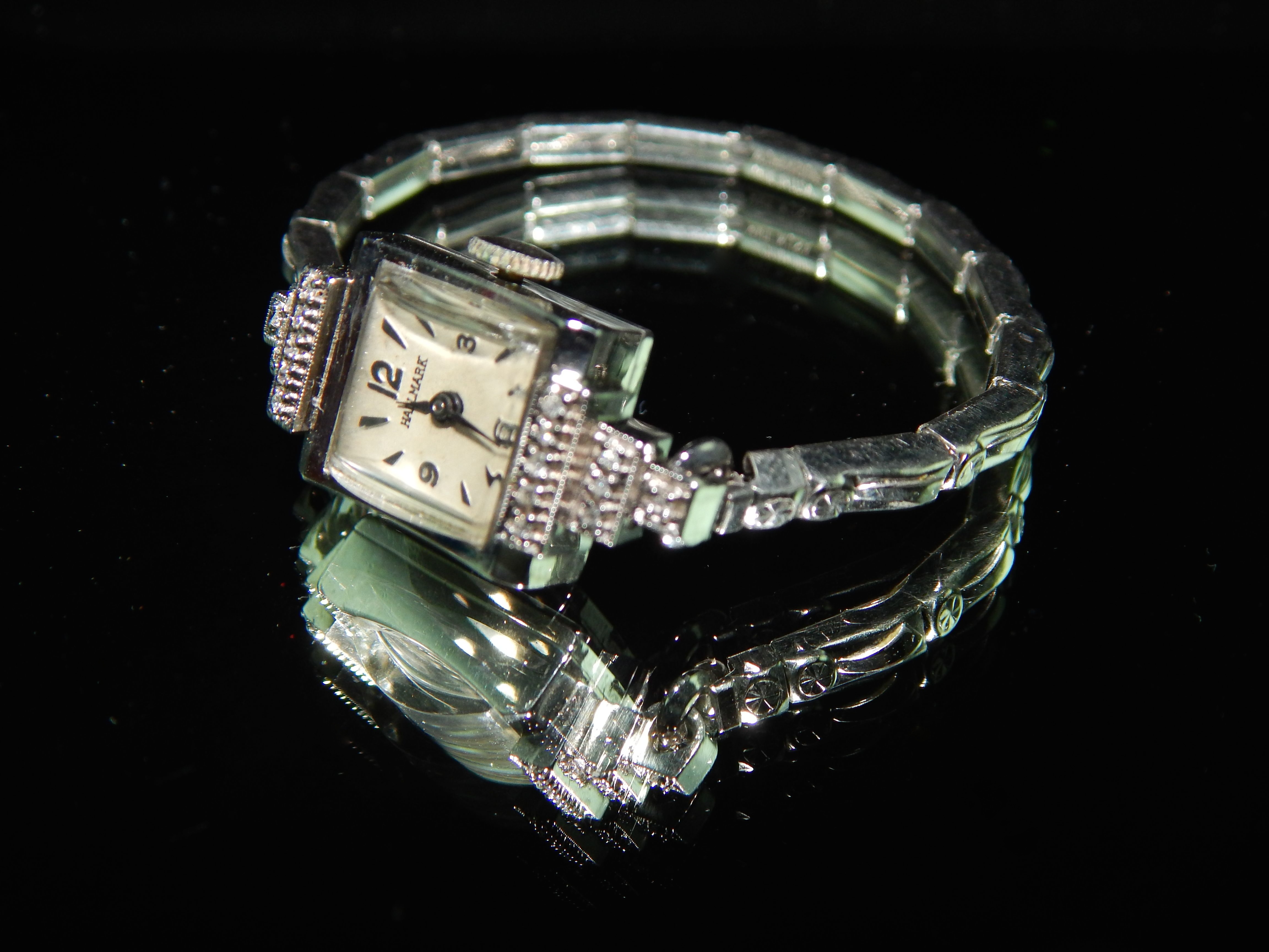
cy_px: 476
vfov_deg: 33.6
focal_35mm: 43
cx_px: 634
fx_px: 1576
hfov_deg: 43.9
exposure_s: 1/30
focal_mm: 7.7
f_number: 7.1
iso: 200
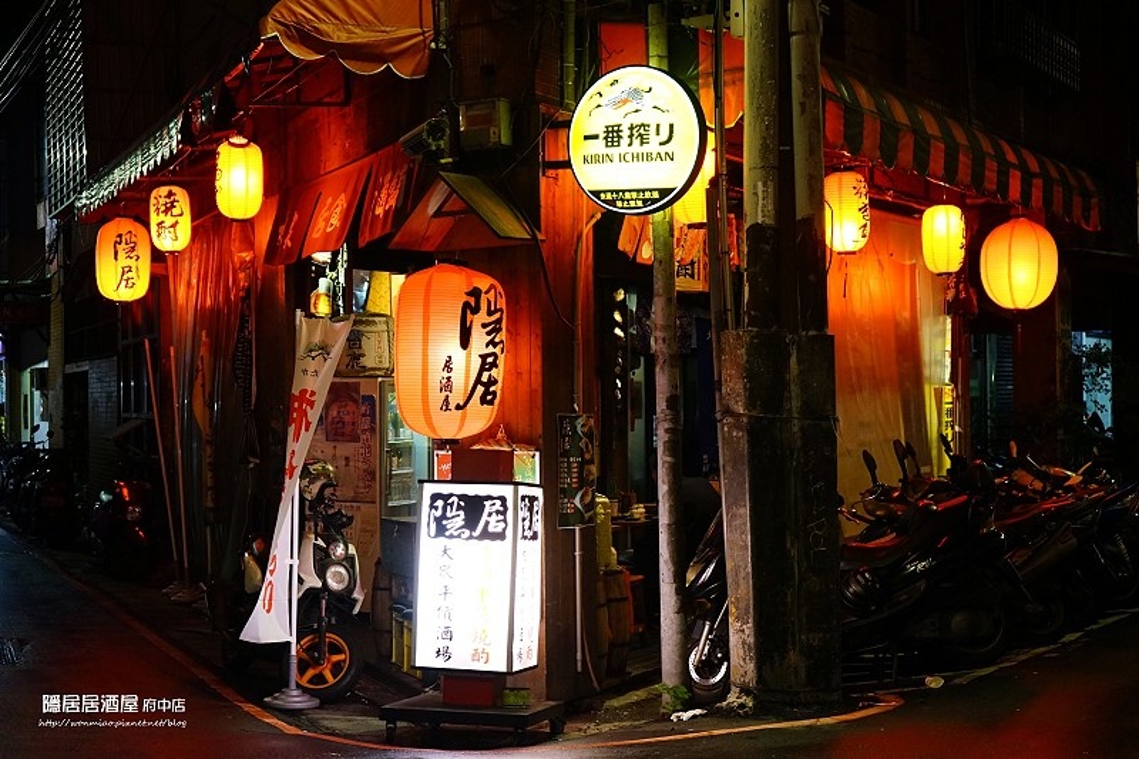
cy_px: 380
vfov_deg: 24.2
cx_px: 570
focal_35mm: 56
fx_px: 1771
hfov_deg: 35.6
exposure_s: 1/60
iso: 3200
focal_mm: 56
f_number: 5
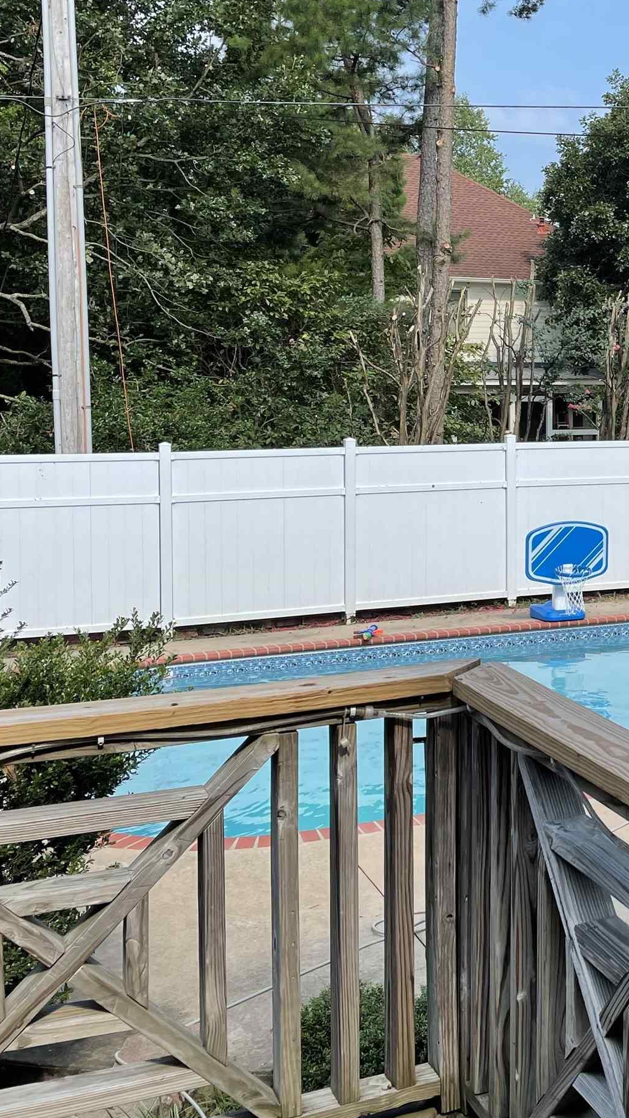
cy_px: 425
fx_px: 1423
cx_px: 743
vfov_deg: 42.6
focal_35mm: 48
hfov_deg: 23.0
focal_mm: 4.2
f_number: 1.6
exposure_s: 1/2212
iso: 32
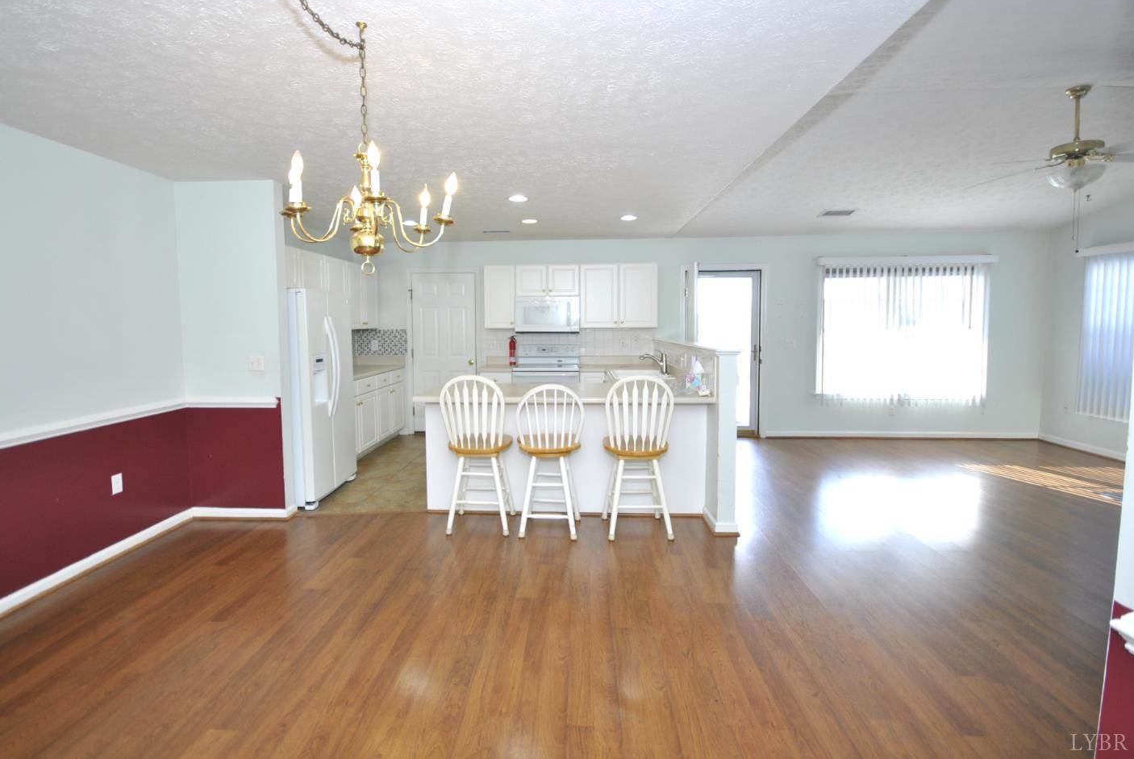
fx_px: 505
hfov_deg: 96.6
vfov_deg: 73.8
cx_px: 534
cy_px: 355
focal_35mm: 16
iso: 200
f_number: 4
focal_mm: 10
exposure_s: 1/60
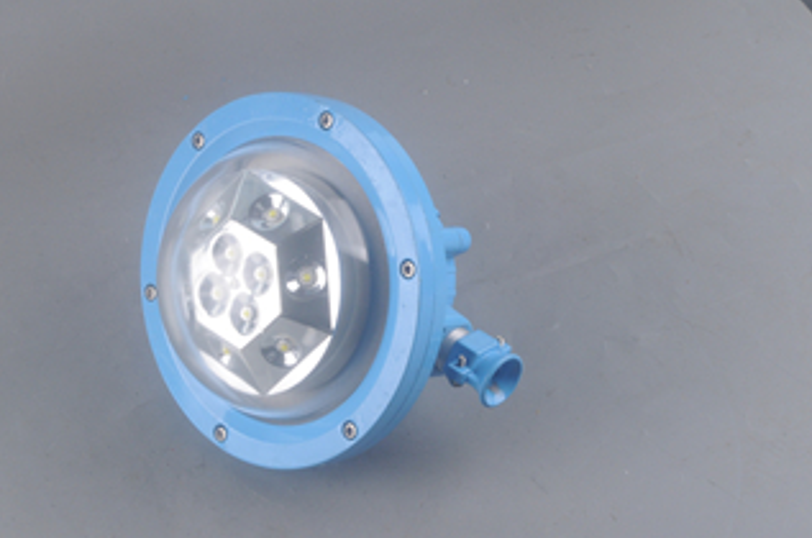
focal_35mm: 87
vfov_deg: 15.6
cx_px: 371
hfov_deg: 23.4
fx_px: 1958
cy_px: 311
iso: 400
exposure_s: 1/90
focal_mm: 46
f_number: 32
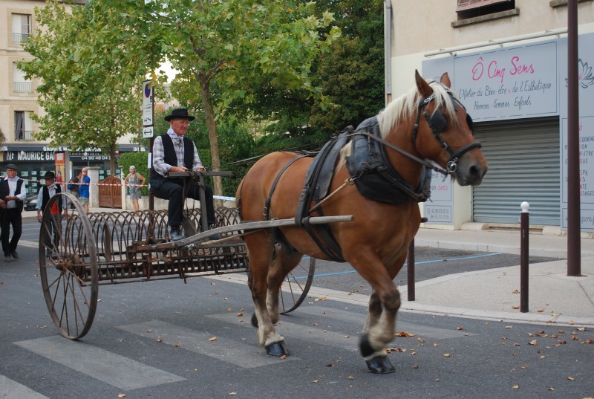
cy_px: 200
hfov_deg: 37.8
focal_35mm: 52
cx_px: 297
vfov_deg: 25.9
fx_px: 868
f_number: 5.3
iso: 200
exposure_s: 1/100
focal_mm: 35
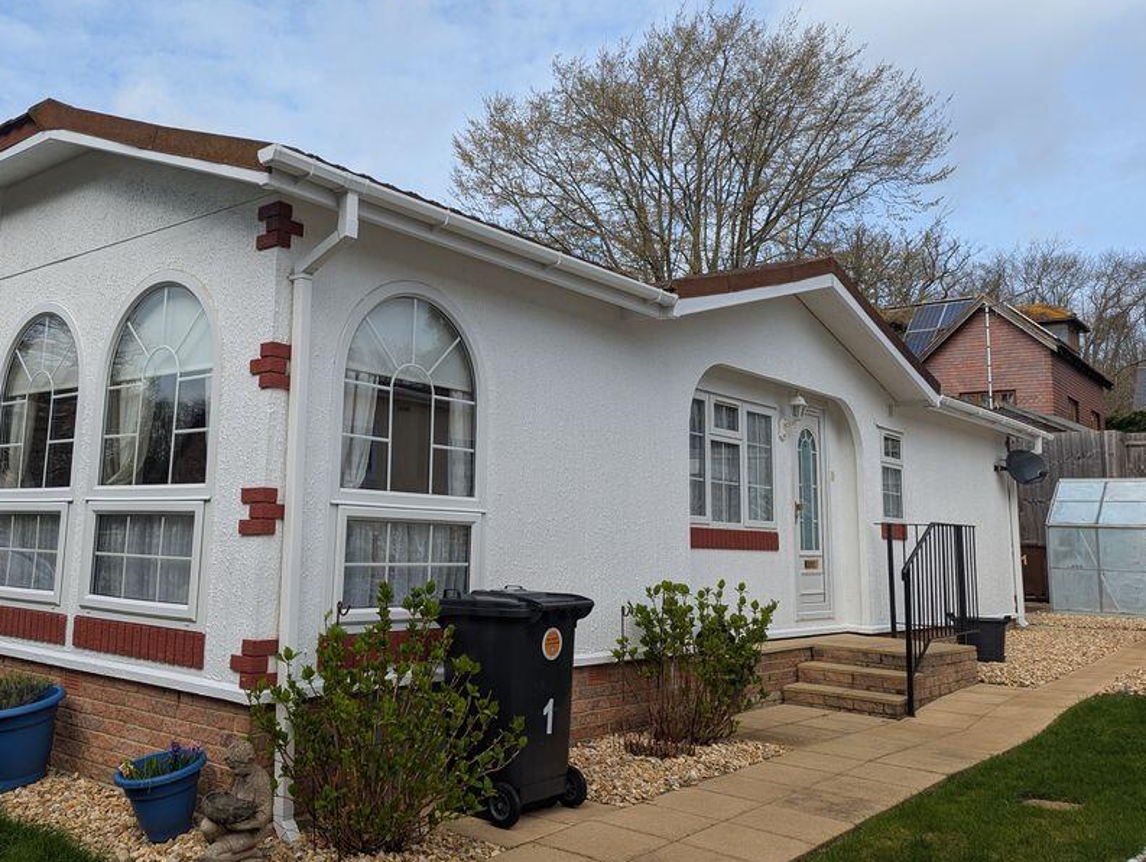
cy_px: 382
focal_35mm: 31
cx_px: 451
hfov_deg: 57.8
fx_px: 1028
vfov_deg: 45.5
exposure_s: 1/1618
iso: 48
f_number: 1.85
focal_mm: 6.81
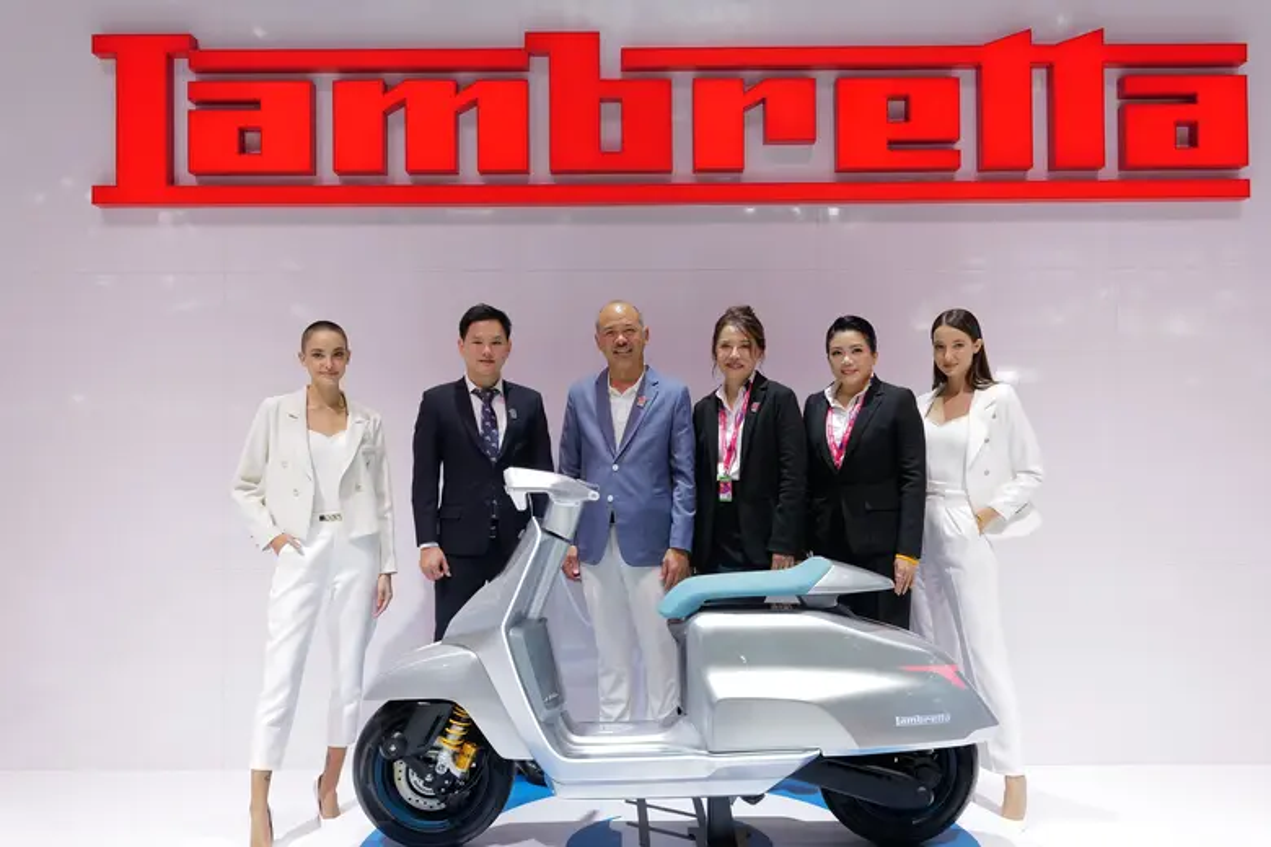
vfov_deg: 40.0
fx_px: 1165
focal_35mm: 33
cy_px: 424
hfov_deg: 57.2
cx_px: 636
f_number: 5.6
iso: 1600
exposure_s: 1/320
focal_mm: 33
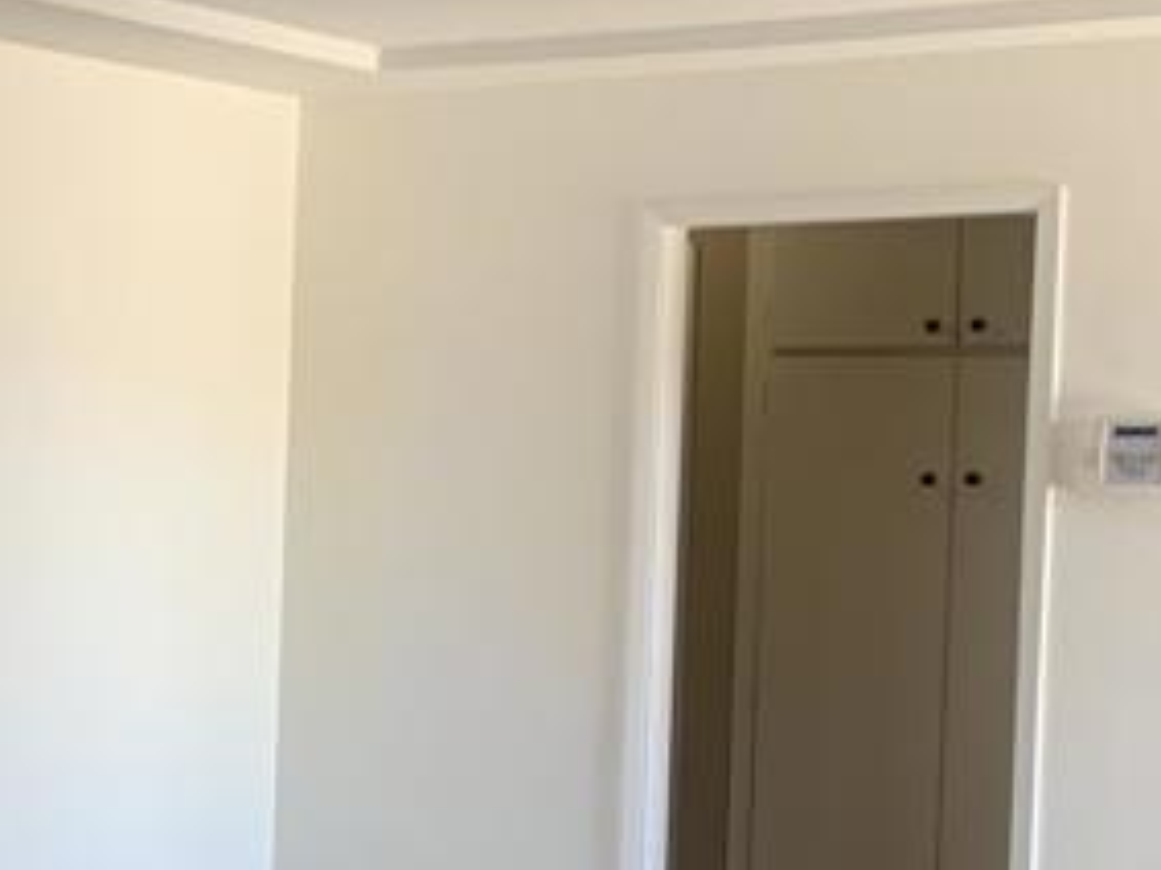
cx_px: -669
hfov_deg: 18.2
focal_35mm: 94
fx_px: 3151
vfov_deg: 15.7
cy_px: 611
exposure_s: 1/121
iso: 80
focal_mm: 4.25
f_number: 1.8
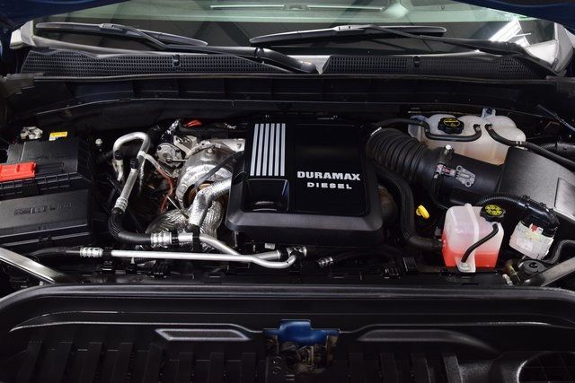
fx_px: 575
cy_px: 192
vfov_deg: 36.9
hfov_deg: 53.1
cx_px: 288
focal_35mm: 36
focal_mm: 24
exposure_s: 1/15
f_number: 6.3
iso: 1400
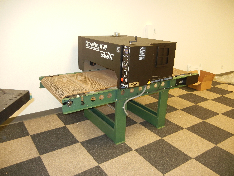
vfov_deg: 46.8
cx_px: 117
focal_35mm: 30
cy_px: 88
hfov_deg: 60.0
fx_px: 203
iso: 313
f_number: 3.5
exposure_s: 1/30
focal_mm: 5.4
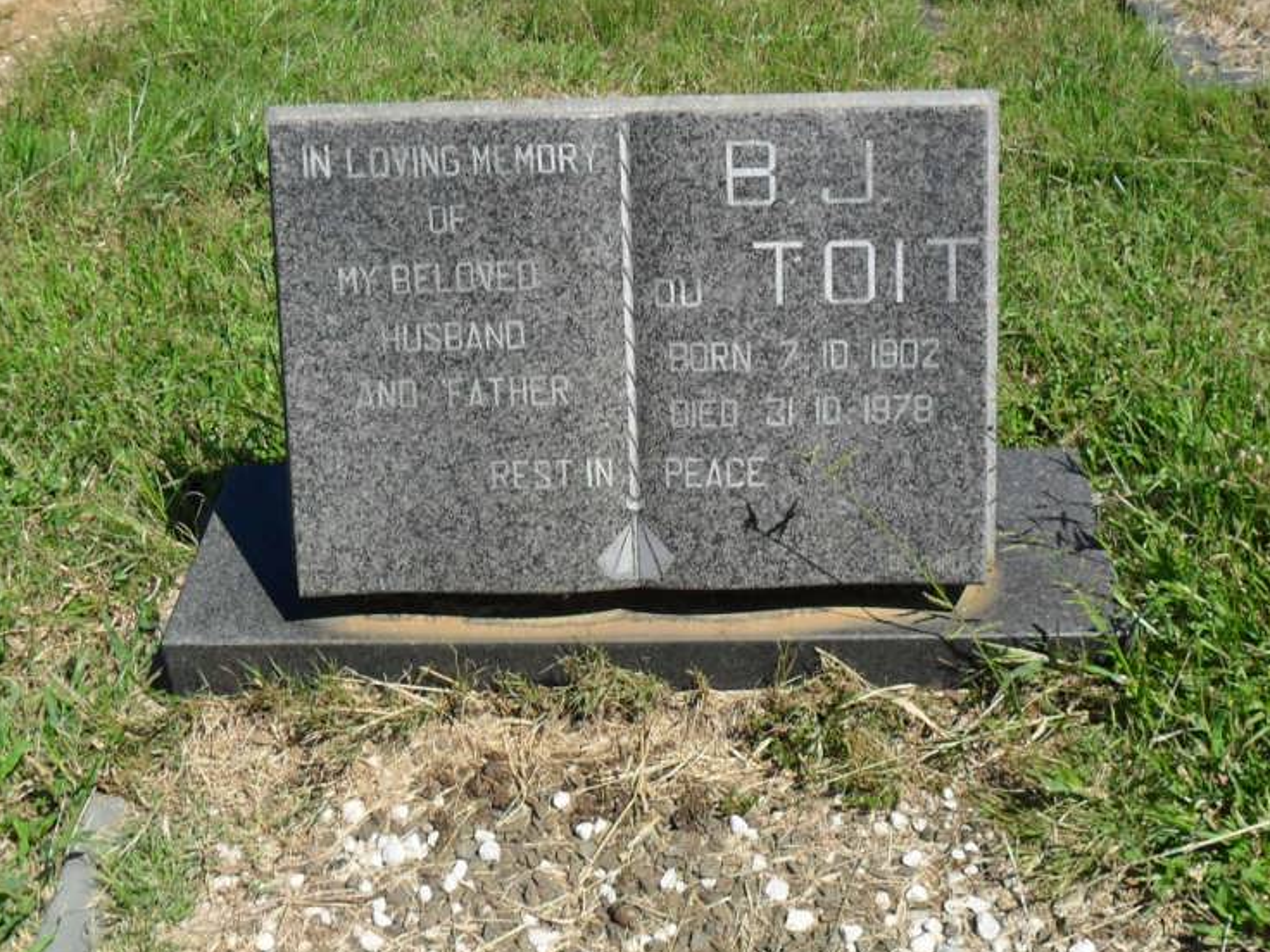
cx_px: 663
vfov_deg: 32.8
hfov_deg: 42.9
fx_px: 1614
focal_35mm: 44
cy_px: 414
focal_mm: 4.9
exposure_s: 1/180
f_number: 8.9
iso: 100
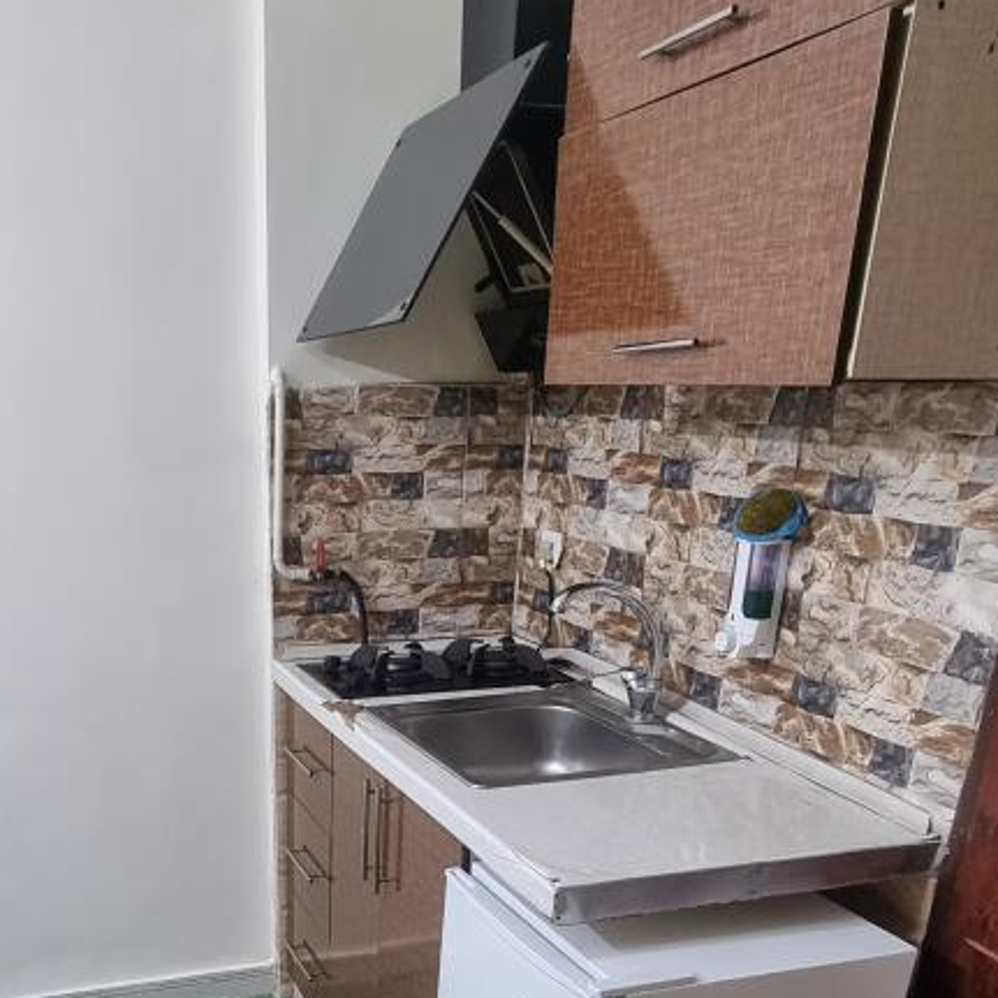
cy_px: 917
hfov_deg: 50.2
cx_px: 331
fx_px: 1044
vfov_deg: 45.7
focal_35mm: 32
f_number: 2.2
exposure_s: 1/60
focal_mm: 2.2
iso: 200
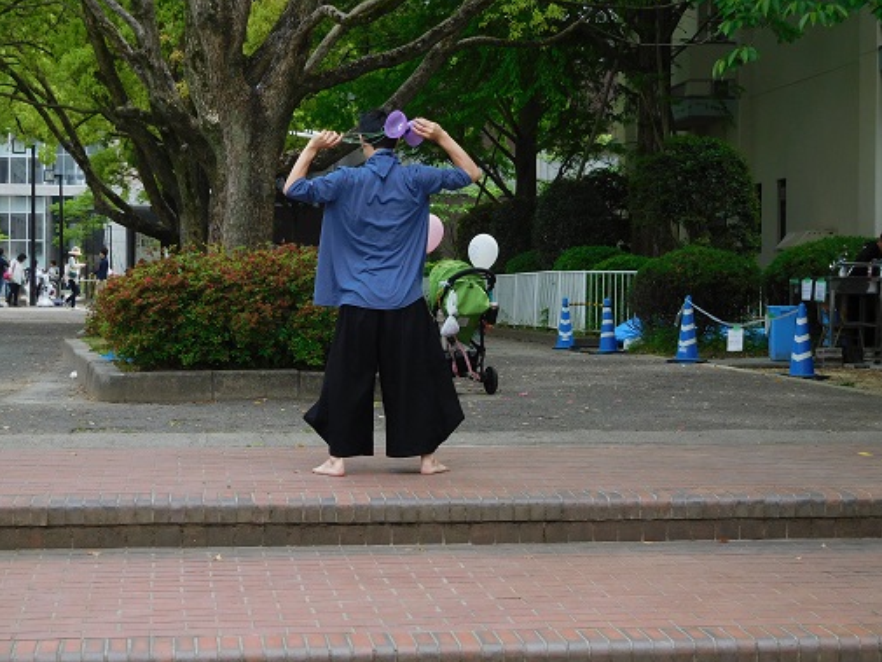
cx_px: 440
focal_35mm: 71
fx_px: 1809
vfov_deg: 20.7
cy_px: 330
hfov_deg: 27.4
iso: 125
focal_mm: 12.5
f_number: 4.5
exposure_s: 1/250
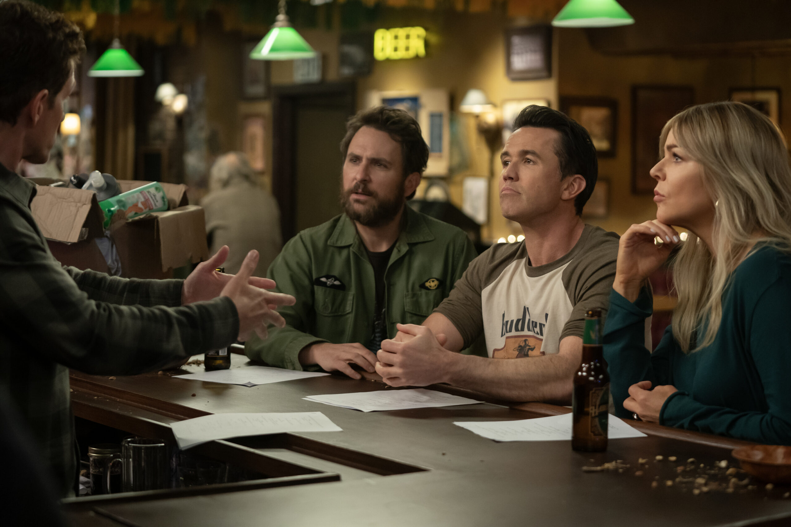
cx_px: 396
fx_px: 1538
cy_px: 264
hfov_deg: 28.8
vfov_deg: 19.5
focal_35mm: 70
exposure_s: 1/125
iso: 5000
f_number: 3.2
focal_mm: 70
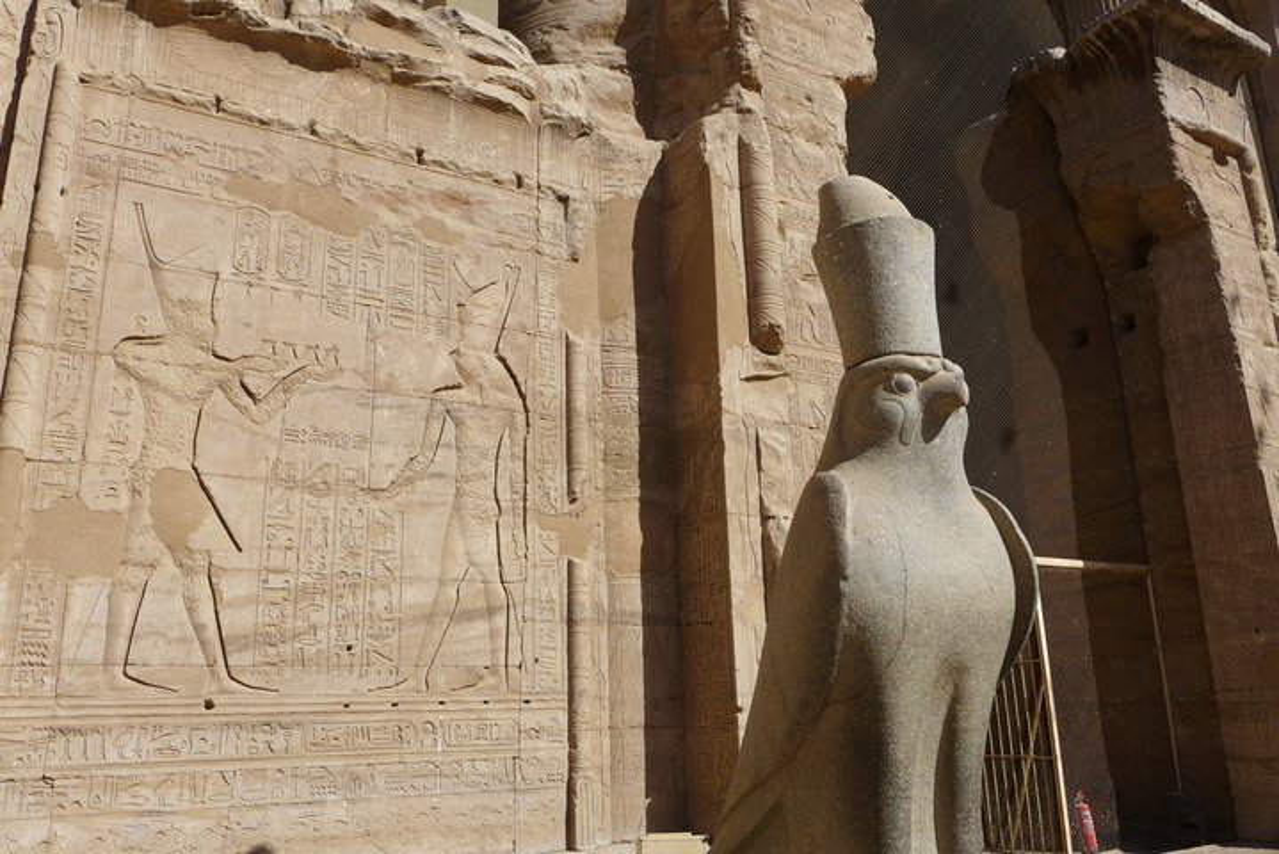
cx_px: 640
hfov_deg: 65.5
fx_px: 995
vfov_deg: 46.4
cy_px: 427
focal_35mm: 28
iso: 80
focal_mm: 5.5
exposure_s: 1/1600
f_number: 3.2
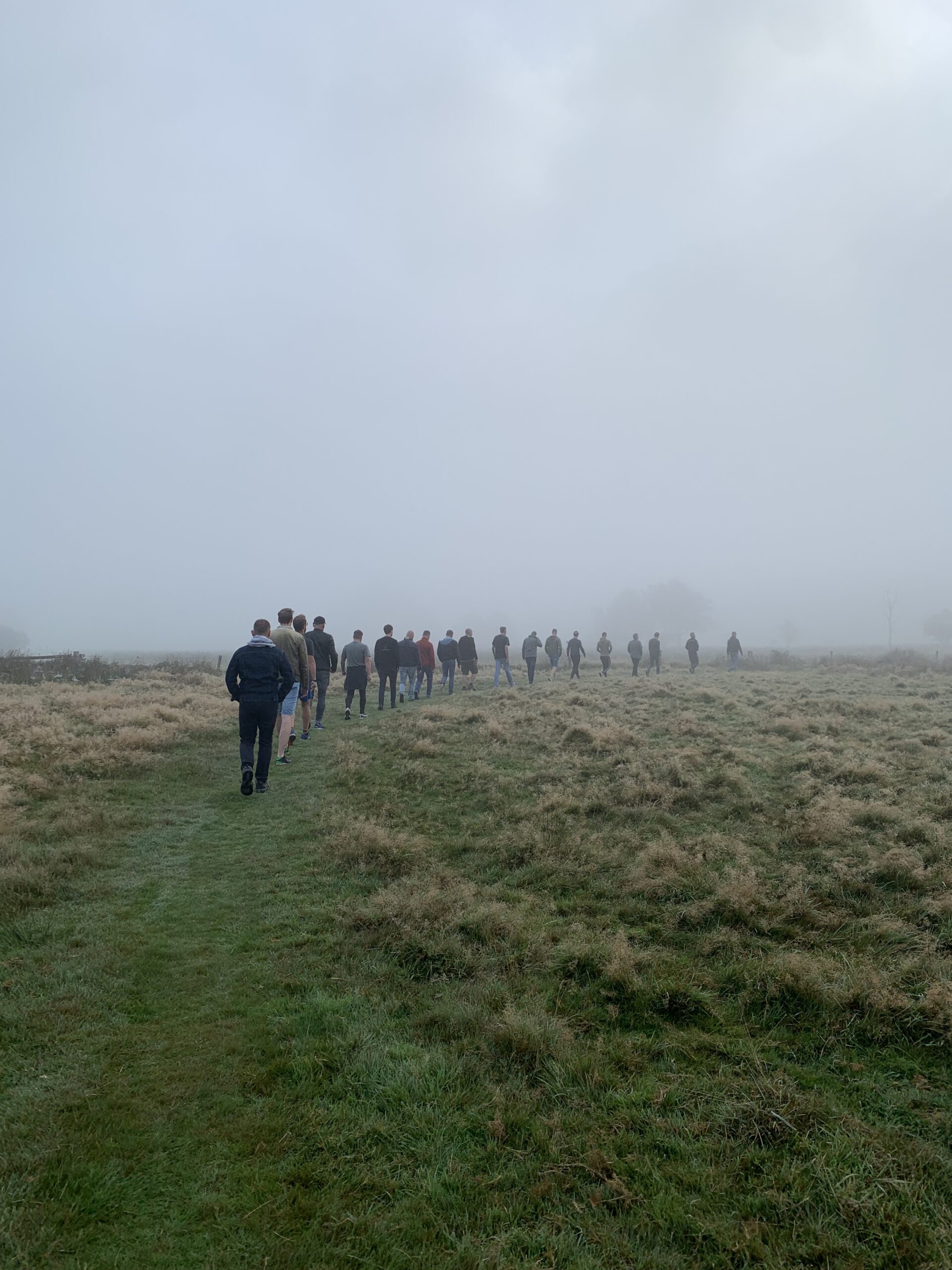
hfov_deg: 53.1
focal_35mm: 26
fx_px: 953
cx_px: 476
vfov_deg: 67.3
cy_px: 635
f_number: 1.8
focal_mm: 4.25
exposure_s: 1/716
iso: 25
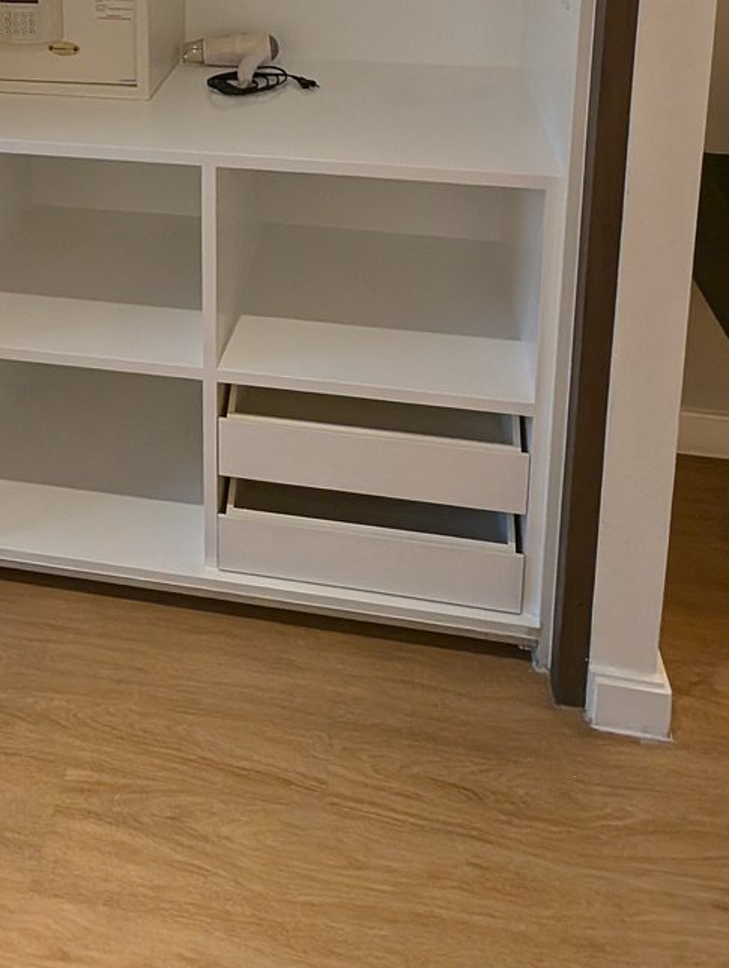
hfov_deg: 44.6
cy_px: -48
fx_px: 868
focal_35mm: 31
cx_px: 219
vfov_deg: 46.3
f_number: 2.2
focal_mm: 1.95
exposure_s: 1/100
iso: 186
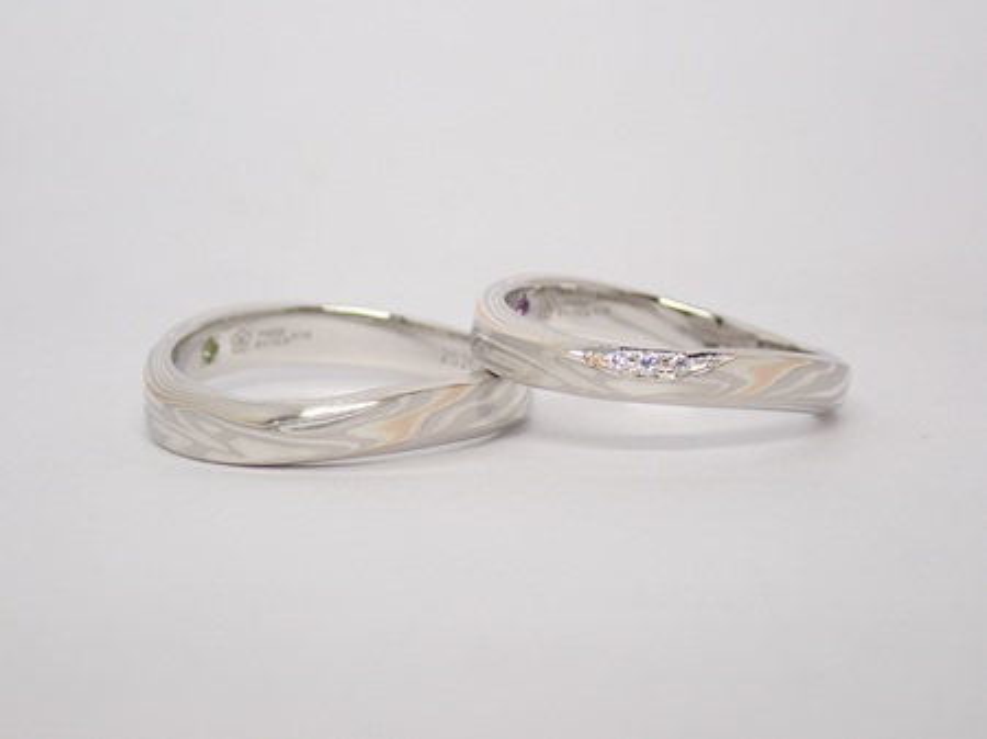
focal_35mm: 77
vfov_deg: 19.1
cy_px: 370
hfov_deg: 25.3
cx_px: 494
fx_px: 2194
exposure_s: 1/160
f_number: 4.1
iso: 200
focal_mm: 13.65
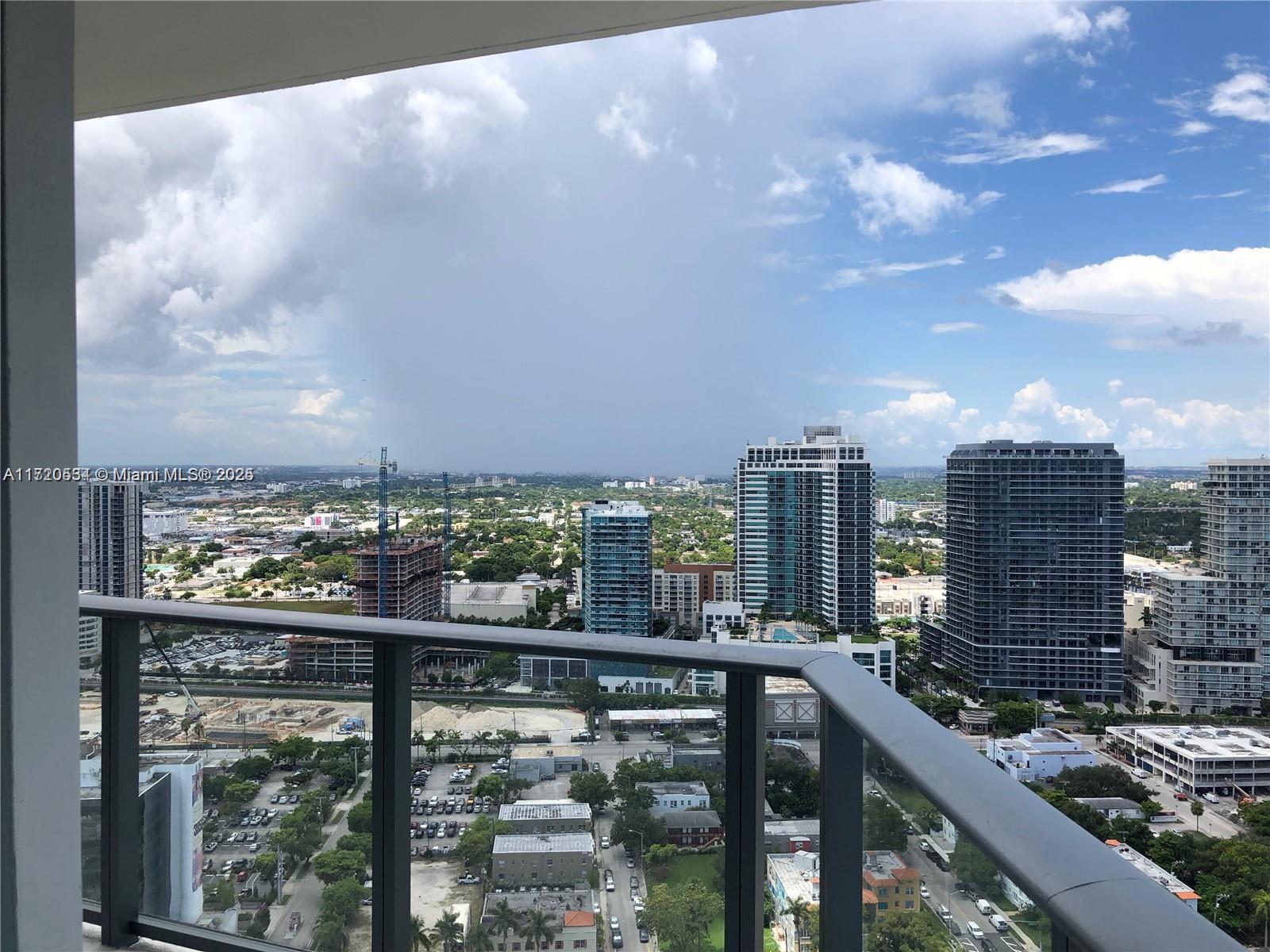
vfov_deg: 49.7
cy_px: 476
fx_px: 1027
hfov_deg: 63.4
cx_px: 635
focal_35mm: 28
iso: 20
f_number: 1.8
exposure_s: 1/2114
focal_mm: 4
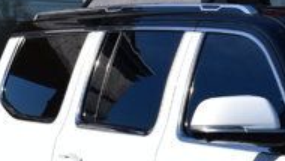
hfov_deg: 8.4
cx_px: 519
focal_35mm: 246
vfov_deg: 4.9
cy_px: 96
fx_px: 1858
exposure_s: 1/500
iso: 250
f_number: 11
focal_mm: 29
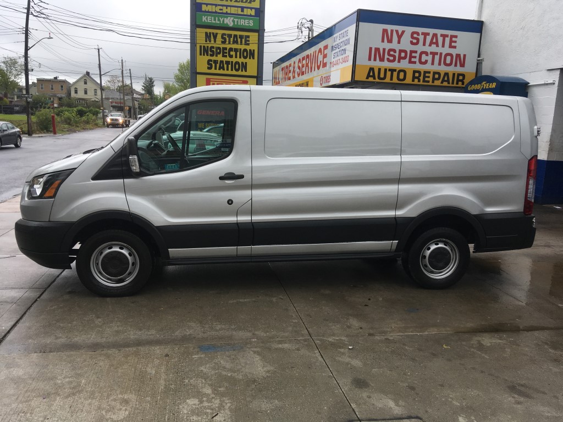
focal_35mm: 29
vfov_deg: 48.2
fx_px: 472
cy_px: 211
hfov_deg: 61.7
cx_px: 282
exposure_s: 1/370
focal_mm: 4.15
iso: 25
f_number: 2.2
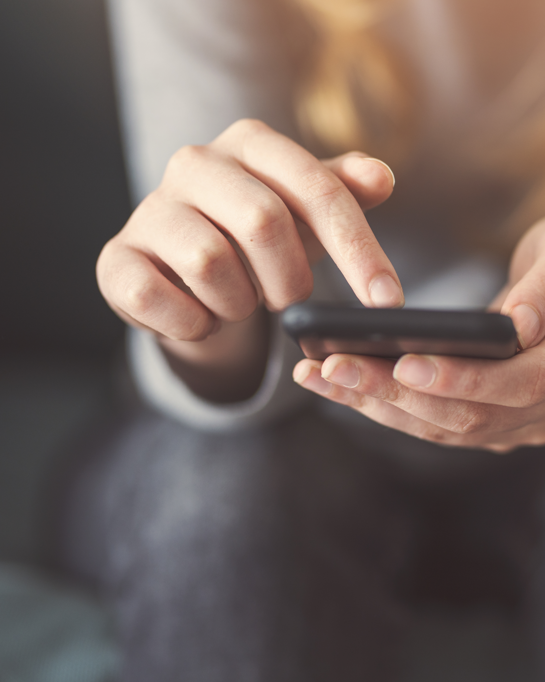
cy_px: 341
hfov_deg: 12.8
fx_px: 2419
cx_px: 482
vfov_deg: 16.0
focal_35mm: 120
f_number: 2.5
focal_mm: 85
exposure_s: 1/125
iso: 250
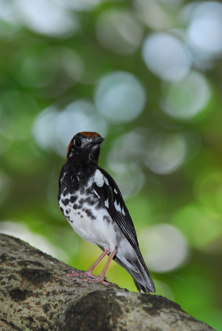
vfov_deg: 5.7
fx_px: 3318
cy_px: 166
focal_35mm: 360
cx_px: 111
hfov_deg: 3.8
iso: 400
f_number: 6.3
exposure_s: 1/90
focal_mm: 240
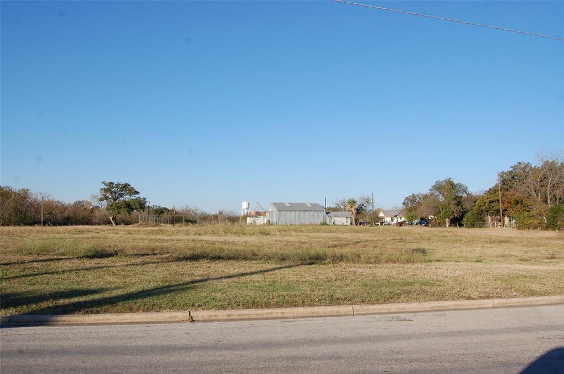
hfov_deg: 62.0
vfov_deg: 43.5
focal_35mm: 30
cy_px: 187
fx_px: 469
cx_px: 282
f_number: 9
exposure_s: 1/320
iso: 200
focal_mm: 20
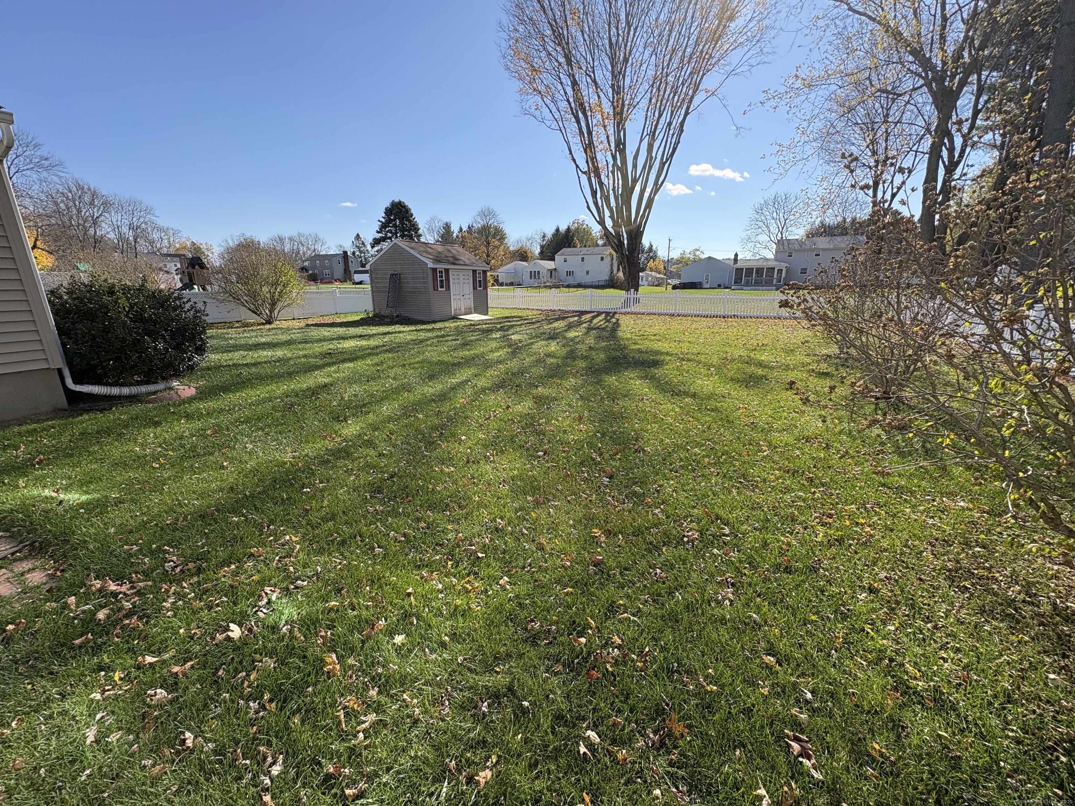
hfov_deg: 102.1
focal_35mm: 14
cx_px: 538
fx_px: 435
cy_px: 403
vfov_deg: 85.7
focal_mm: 2.22
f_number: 2.2
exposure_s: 1/944
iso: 64
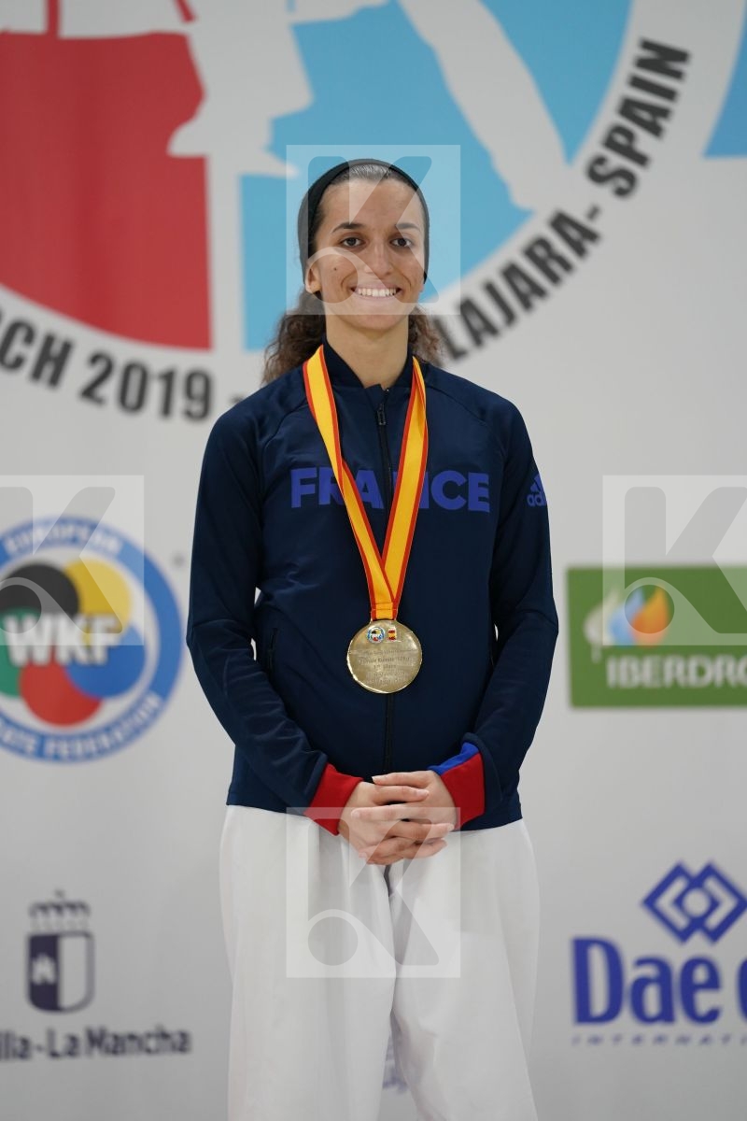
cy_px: 560
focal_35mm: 200
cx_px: 374
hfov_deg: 6.9
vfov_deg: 10.3
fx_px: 6225
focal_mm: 200
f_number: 2.8
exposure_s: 1/250
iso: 1000
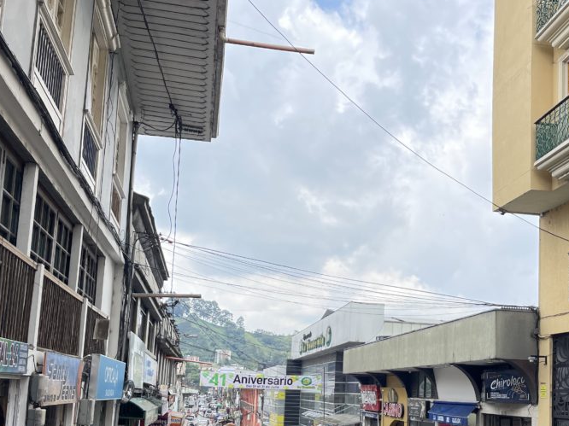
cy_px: 314
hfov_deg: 46.6
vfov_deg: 35.2
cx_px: 336
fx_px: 657
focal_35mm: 40
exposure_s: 1/2123
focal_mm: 5.1
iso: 32
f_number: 1.6
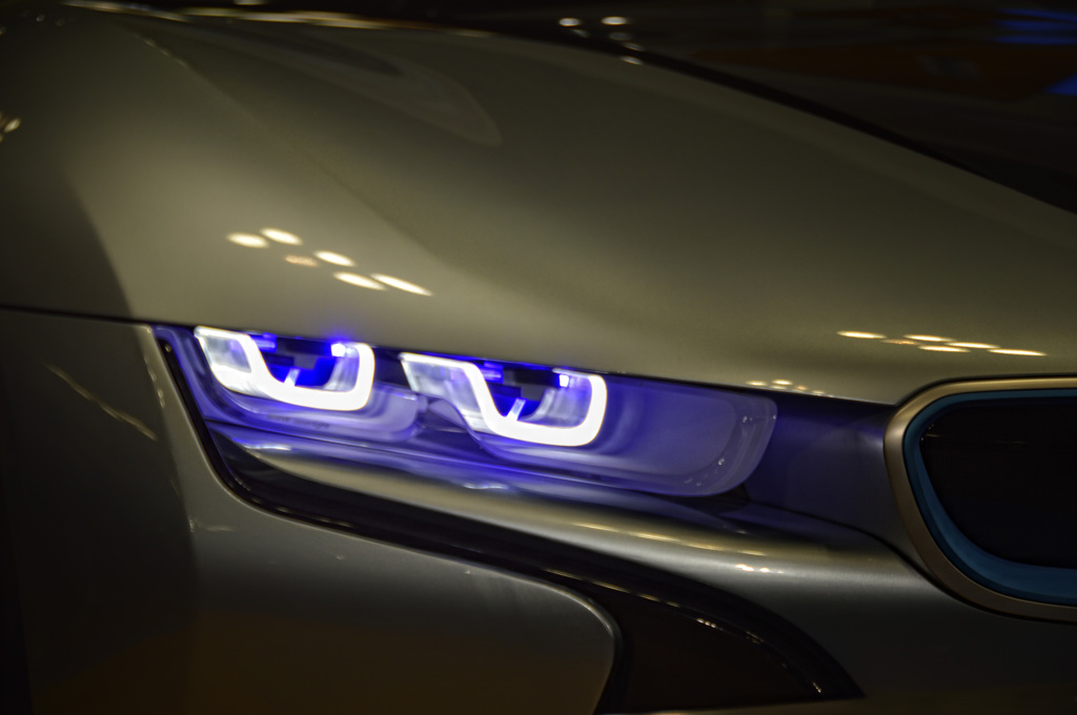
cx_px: 538
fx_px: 3585
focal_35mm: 120
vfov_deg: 11.4
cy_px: 358
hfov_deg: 17.1
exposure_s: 1/125
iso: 125
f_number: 5.6
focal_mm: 80
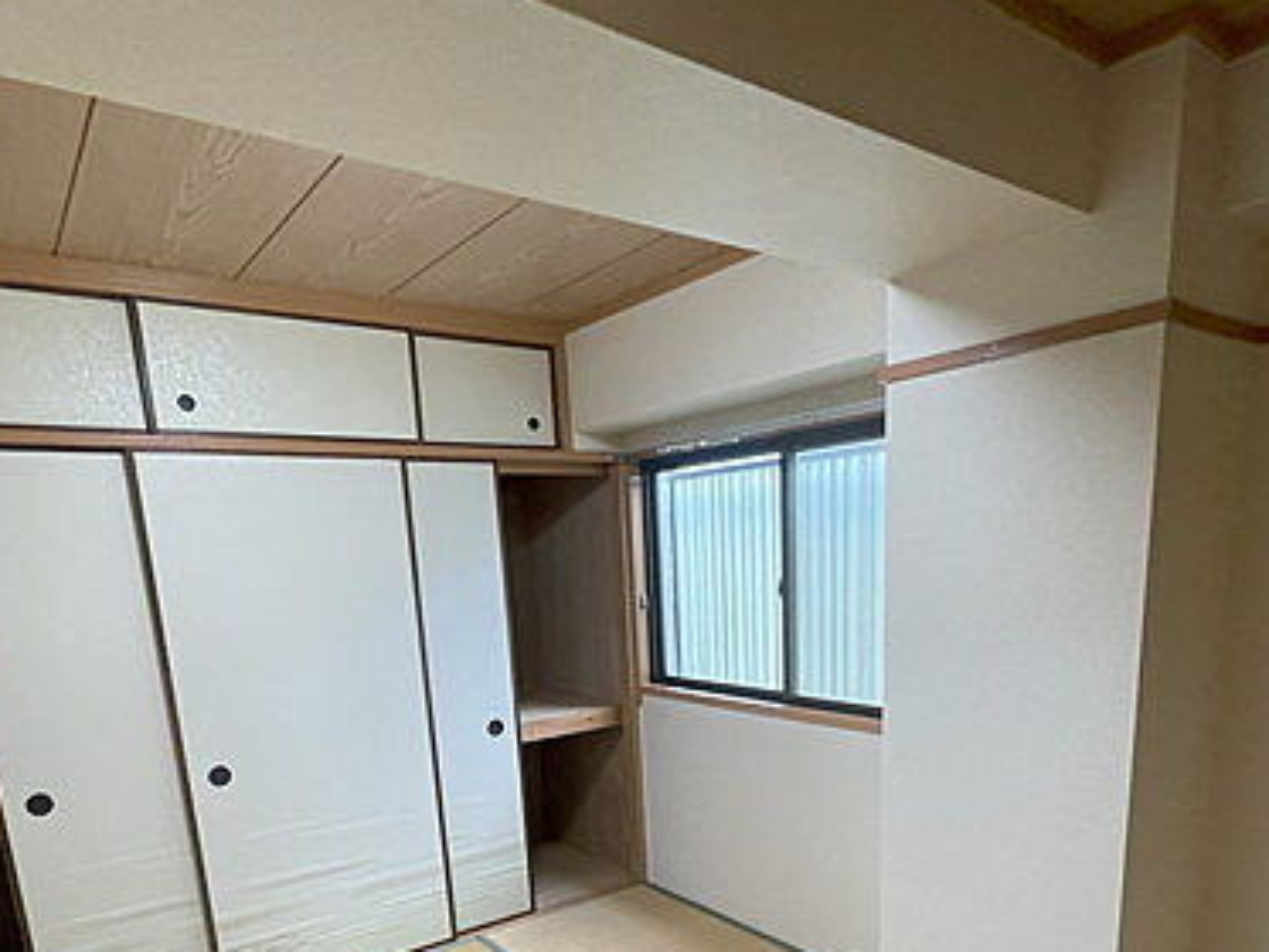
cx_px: 674
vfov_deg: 53.4
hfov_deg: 71.5
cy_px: 751
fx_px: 880
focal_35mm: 24
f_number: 2.4
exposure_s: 1/100
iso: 200
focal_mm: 1.55
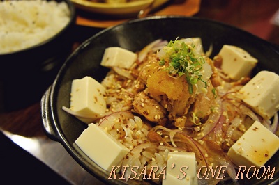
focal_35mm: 34
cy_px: 92
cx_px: 140
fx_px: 267
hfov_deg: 55.1
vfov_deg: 38.3
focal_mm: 23
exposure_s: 1/40
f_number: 4
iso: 500
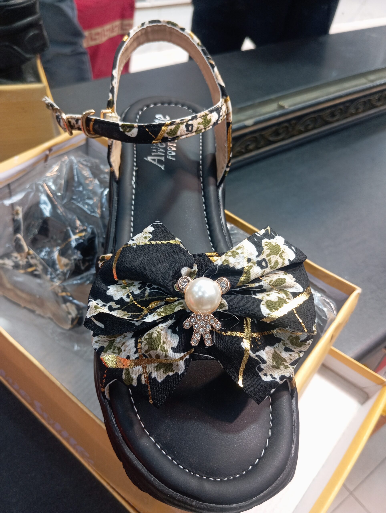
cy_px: 256
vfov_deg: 63.4
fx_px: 415
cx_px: 193
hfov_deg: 49.9
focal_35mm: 28
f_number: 1.8
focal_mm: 4.22
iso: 210
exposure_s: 1/50
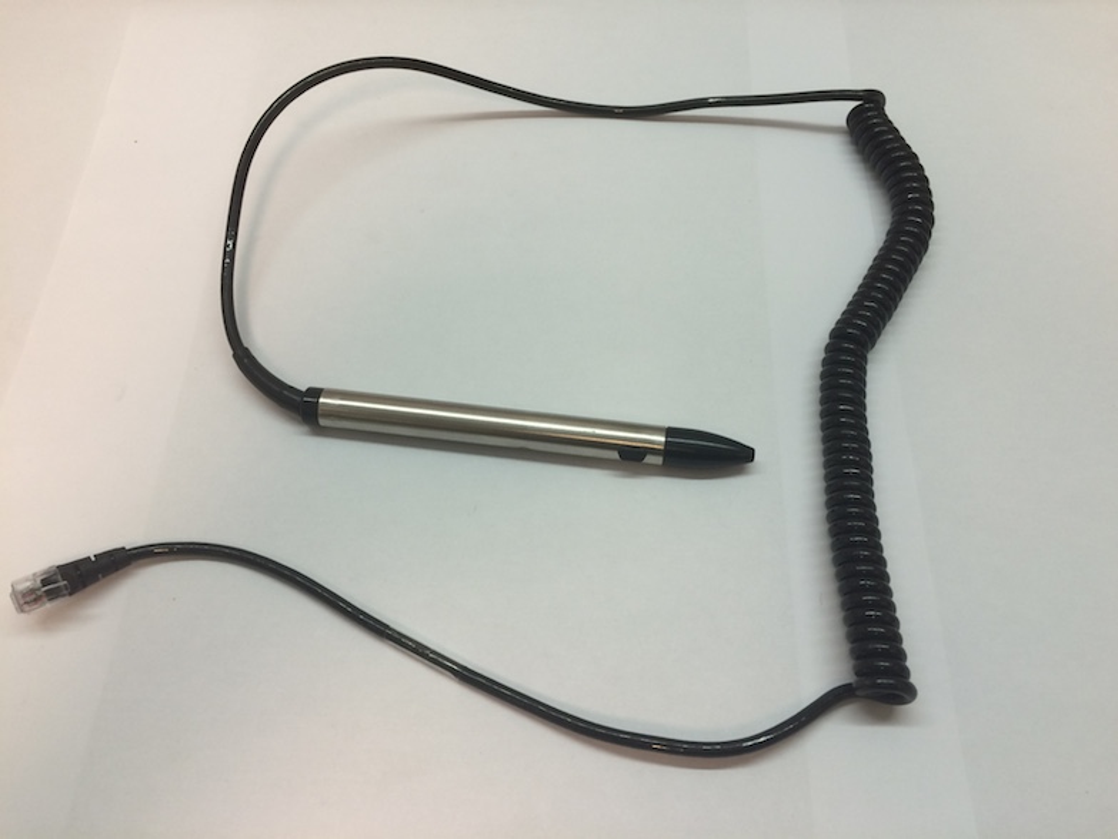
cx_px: 559
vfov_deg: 48.3
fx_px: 937
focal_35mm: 29
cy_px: 420
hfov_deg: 61.6
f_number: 2.2
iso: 32
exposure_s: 1/33
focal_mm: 4.15
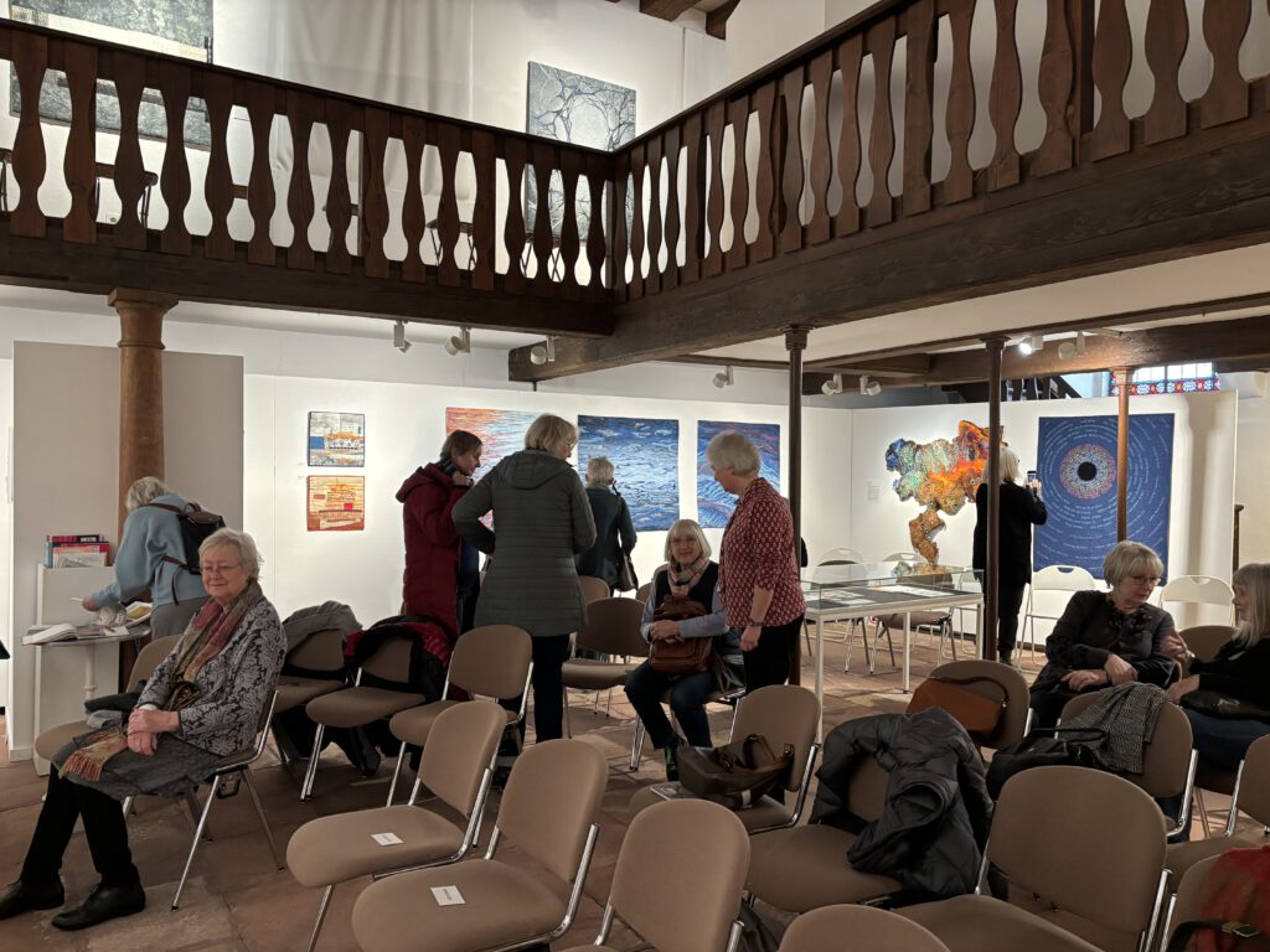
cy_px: 476
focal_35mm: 26
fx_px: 954
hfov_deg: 67.3
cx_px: 635
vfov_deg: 53.1
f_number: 1.6
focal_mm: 5.96
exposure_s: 1/50
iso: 320
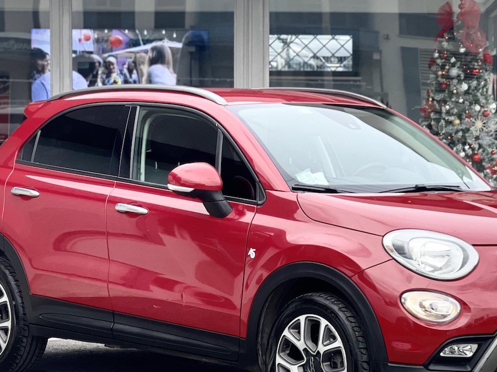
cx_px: 288
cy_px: 263
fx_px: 1637
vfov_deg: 13.0
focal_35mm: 114
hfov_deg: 17.3
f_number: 2.2
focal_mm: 7.5
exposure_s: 1/121
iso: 64
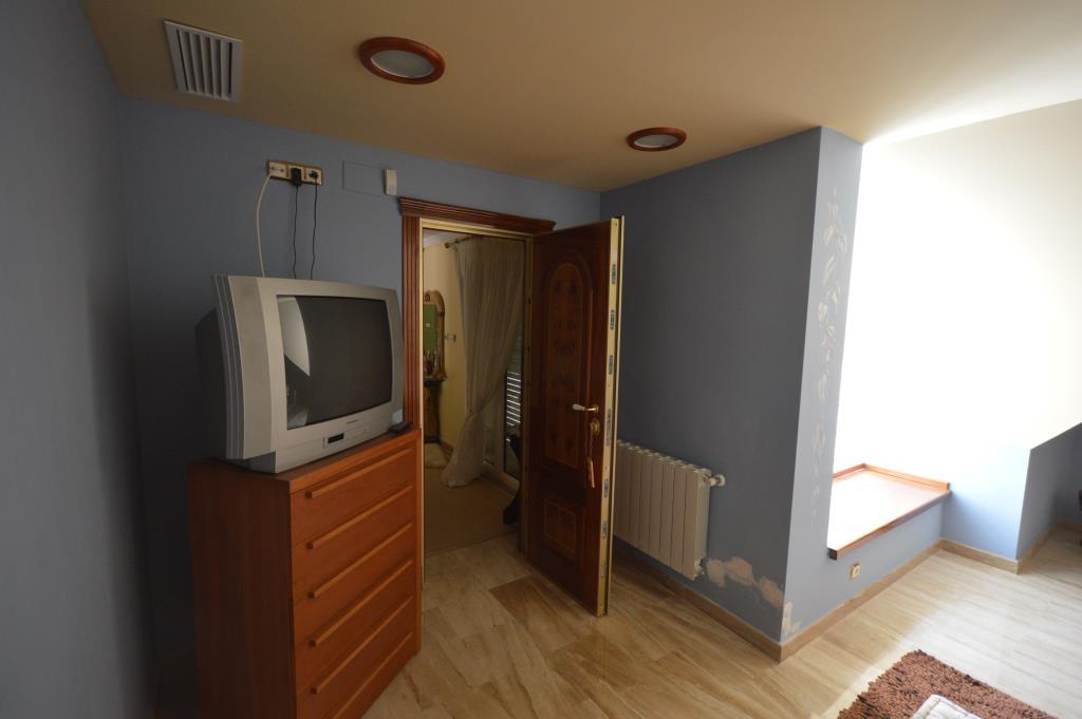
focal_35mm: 15
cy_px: 360
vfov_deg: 77.2
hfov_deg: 100.4
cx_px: 541
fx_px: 450
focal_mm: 10
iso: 800
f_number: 4
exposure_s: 1/60
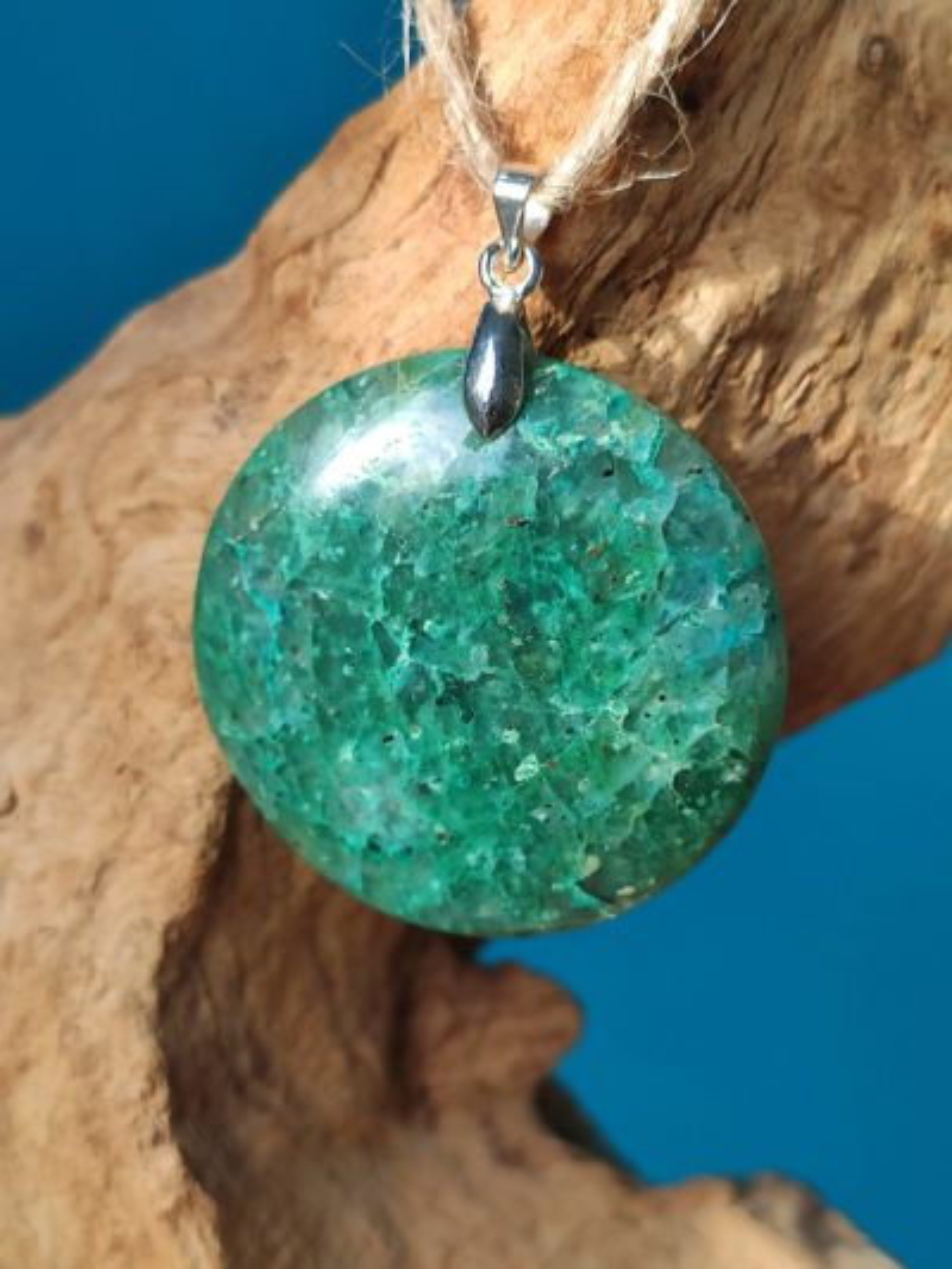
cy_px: 634
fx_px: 953
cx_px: 476
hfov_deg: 53.1
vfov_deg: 67.3
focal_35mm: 26
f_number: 1.75
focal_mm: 4.77
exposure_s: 1/159
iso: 112
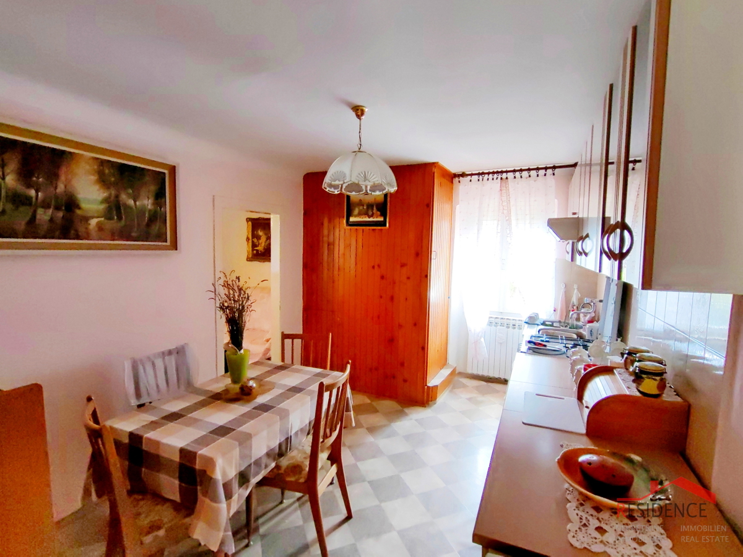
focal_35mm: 17
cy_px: 278
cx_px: 372
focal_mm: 1.76
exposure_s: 1/25
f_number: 2.2
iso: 200
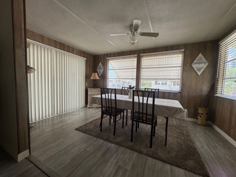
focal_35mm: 14
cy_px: 88
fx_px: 95
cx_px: 118
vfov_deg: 85.7
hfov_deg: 102.1
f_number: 2.2
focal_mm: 2.22
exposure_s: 1/186
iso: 40
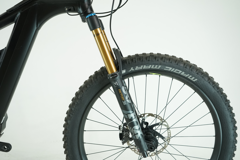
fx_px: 213
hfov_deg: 58.7
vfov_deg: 41.1
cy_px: 80
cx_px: 120
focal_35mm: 32
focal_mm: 32
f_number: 5.6
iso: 1600
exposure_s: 1/200
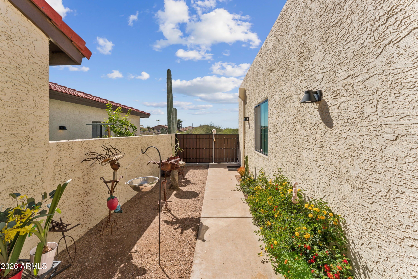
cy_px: 140
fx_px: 163
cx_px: 209
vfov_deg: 81.2
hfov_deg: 104.3
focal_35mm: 14
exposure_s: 1/50
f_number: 22
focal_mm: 14
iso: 100
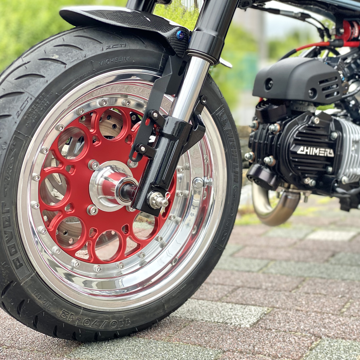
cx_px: 167
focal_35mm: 62
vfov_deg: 27.7
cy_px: 181
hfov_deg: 27.7
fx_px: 729
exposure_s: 1/122
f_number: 2
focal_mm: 6
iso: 32
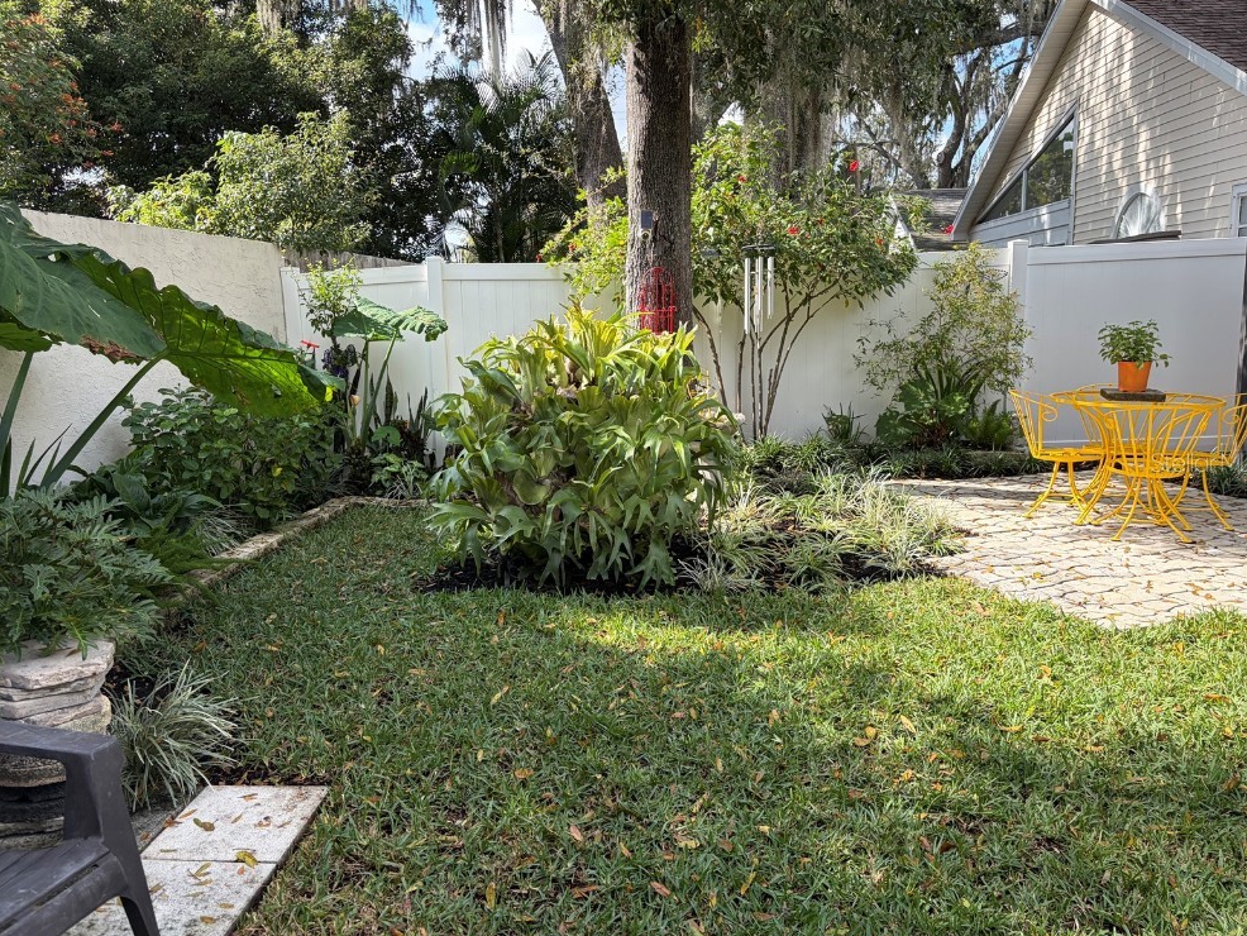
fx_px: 973
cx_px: 622
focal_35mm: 27
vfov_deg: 51.4
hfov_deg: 65.3
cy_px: 462
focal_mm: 5.96
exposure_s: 1/907
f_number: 1.6
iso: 50
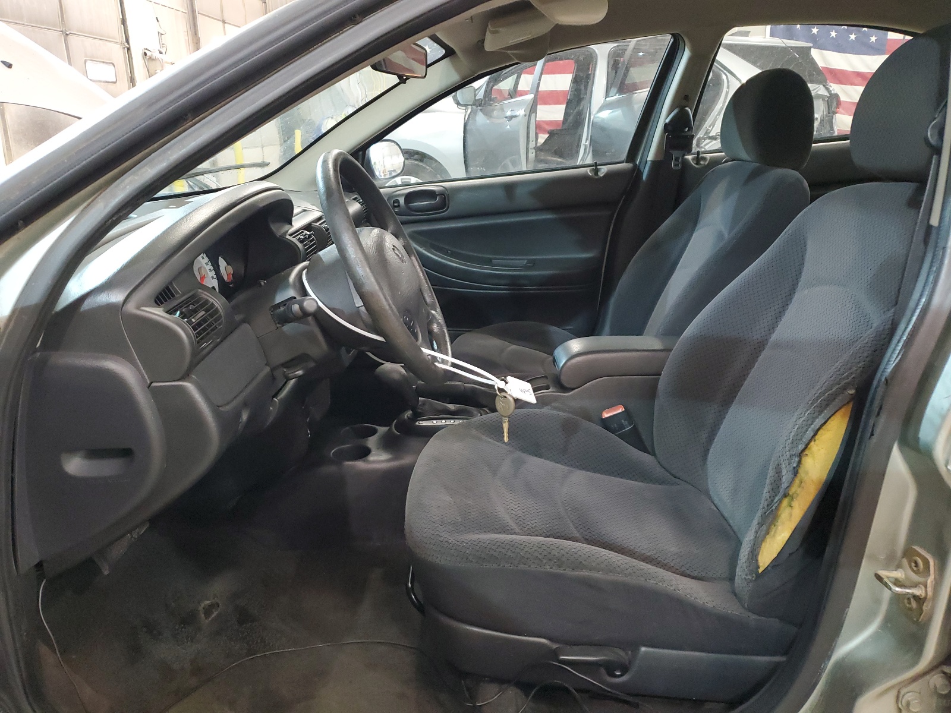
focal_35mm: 26
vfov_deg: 53.1
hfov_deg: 67.3
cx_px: 476
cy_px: 356
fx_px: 714
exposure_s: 1/30
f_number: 1.5
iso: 314
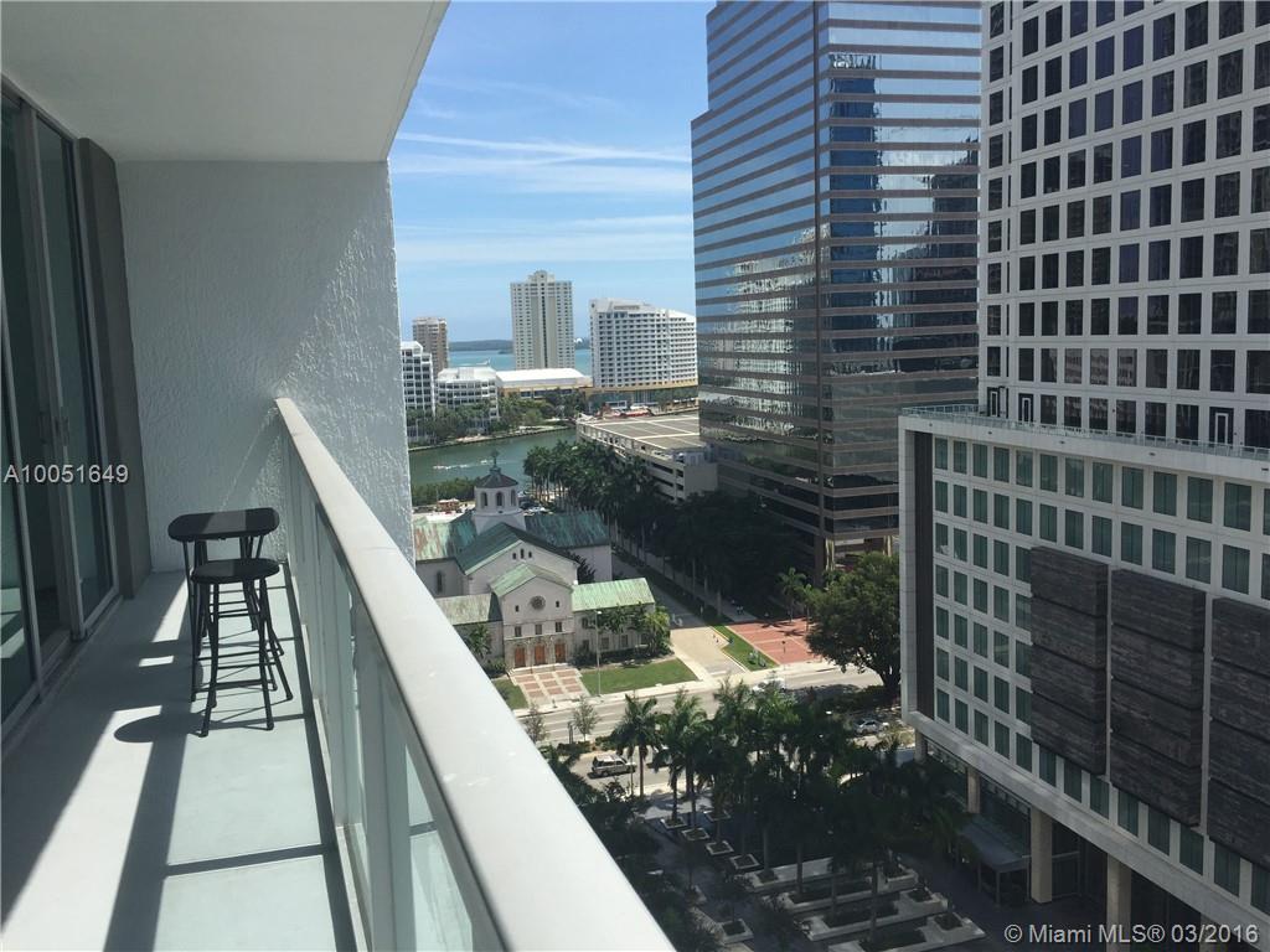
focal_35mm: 29
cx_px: 635
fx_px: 1064
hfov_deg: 61.7
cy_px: 476
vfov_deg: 48.2
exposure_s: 1/2198
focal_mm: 4.15
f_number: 2.2
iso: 32
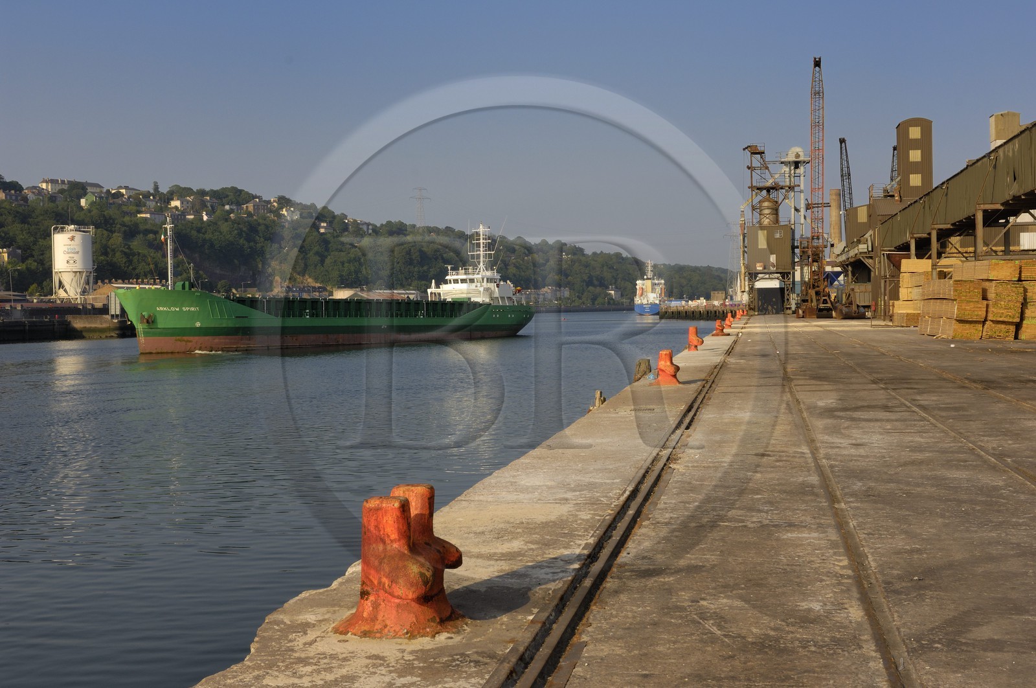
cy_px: 344
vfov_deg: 31.8
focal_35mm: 42
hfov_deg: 46.5
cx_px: 518
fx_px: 1207
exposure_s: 1/125
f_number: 10
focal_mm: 28
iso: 100
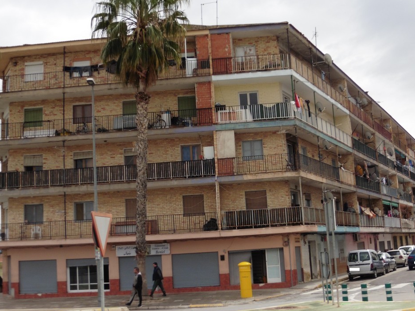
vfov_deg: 26.1
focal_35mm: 56
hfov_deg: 34.3
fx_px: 671
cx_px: 224
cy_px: 142
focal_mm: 7.4
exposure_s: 1/1250
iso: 100
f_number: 3.9
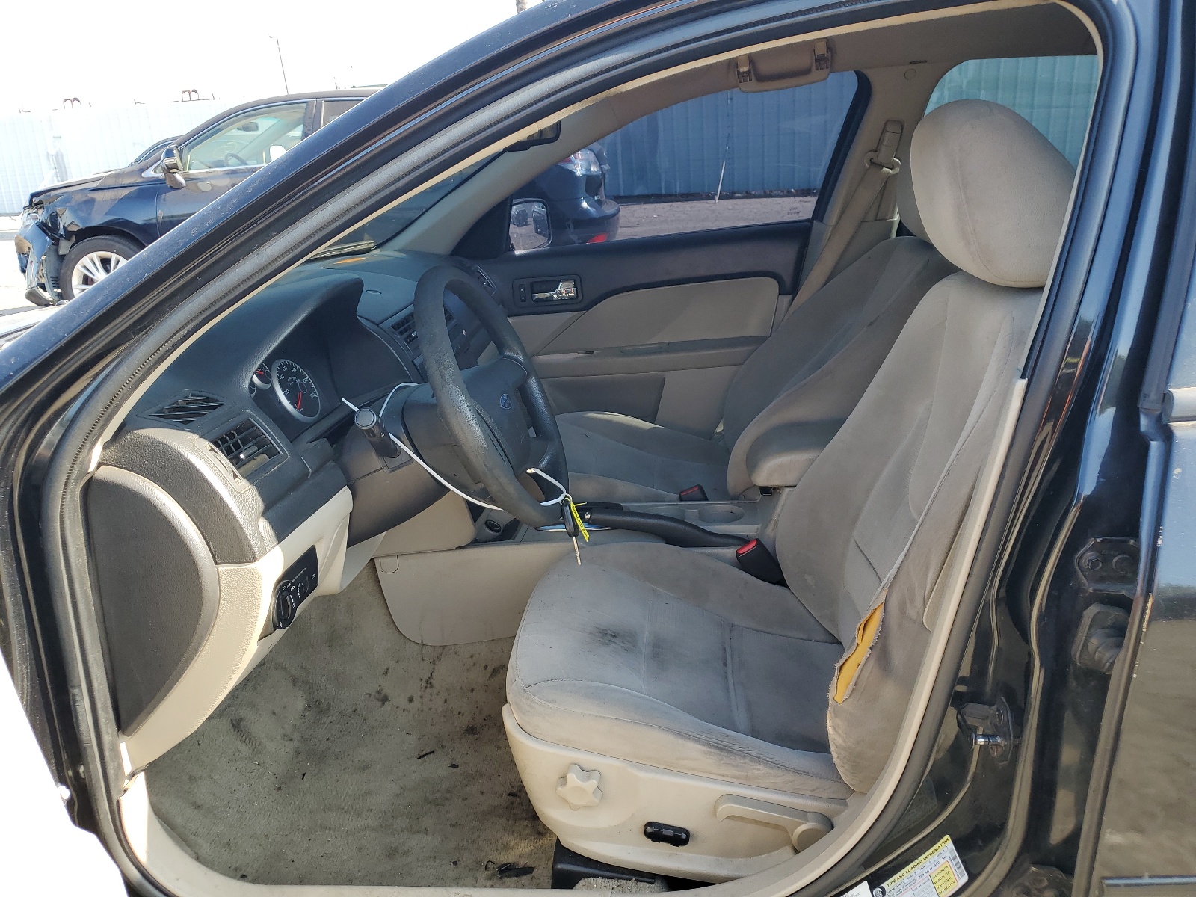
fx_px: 898
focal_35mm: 26
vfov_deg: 53.1
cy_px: 448
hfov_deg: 67.3
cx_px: 598
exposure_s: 1/345
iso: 50
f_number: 1.5
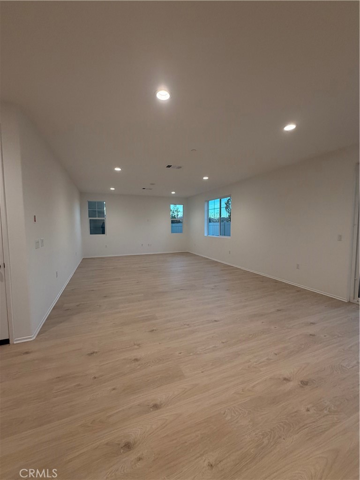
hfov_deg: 85.7
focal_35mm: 14
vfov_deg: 102.1
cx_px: 180
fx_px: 194
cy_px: 240
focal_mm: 2.22
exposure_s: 1/120
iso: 200
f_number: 2.2
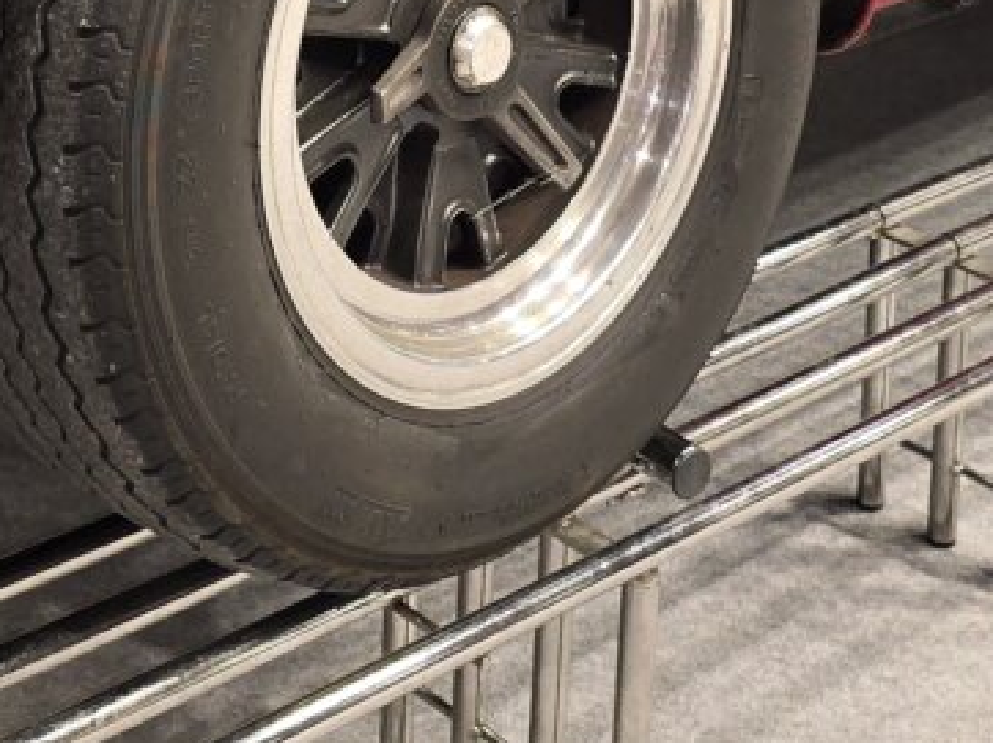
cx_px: 332
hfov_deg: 21.9
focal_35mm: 89
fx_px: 2551
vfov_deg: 15.4
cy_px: -329
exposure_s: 1/50
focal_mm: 6.3
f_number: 1.7
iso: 125
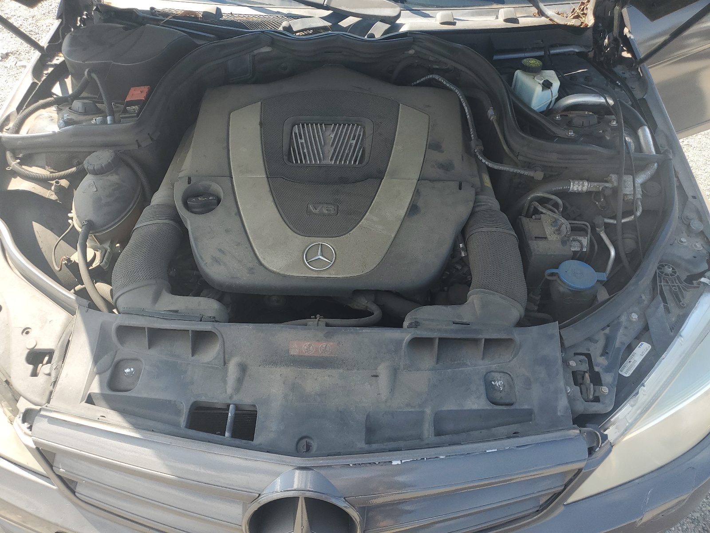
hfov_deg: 67.3
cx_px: 355
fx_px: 533
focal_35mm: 26
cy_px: 266
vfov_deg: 53.1
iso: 50
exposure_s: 1/588
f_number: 1.5
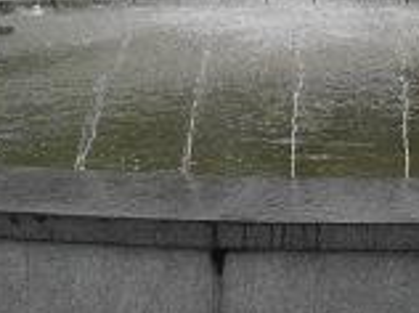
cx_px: 390
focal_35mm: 91
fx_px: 1100
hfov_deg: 21.0
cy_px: -141
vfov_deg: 15.1
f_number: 3.2
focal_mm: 6
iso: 100
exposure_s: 1/800
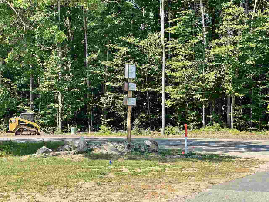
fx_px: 598
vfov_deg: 19.1
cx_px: 134
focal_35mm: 77
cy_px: 101
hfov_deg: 25.3
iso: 32
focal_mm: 9
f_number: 2.8
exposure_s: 1/259
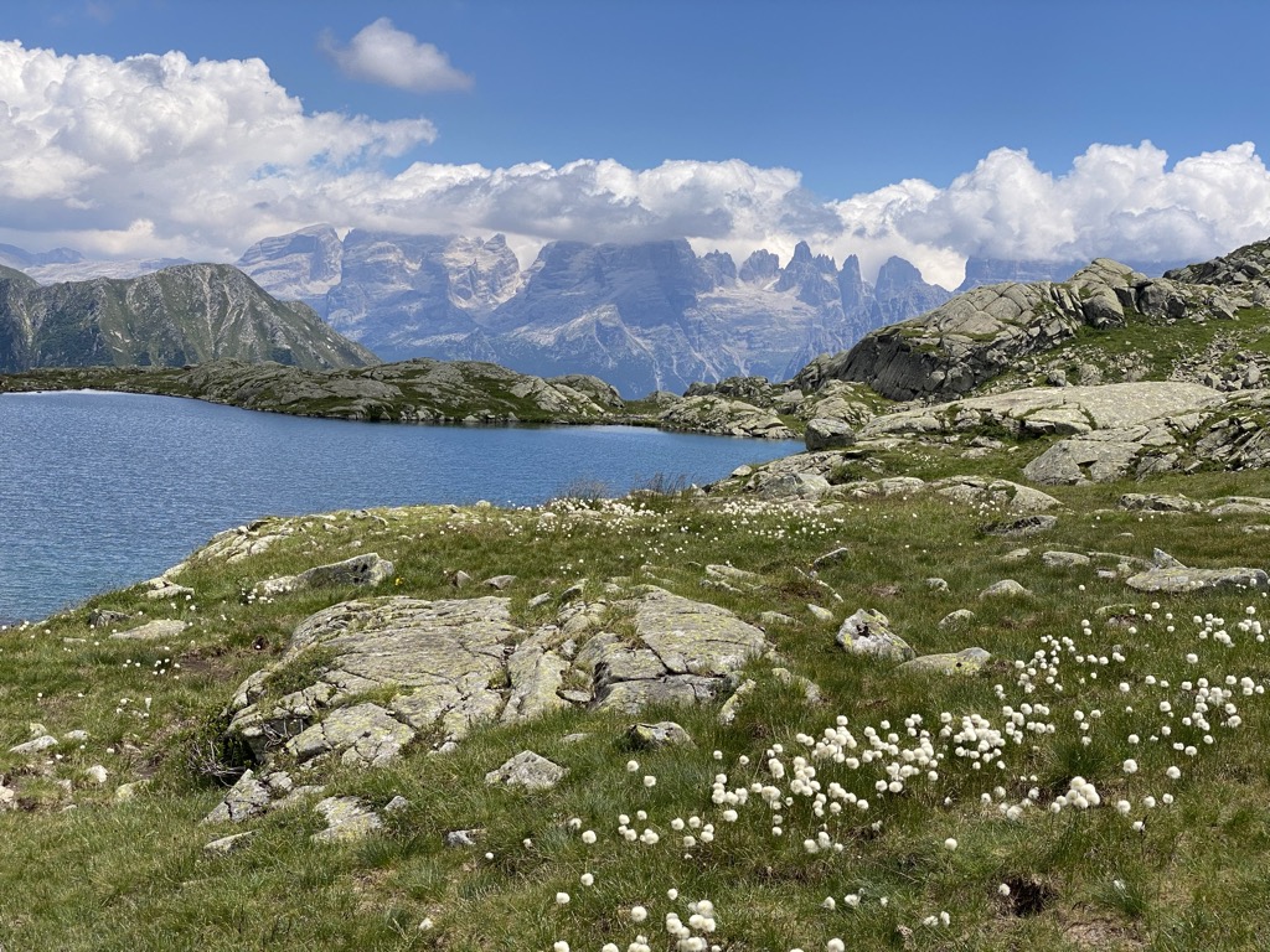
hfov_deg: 36.8
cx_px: 635
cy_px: 476
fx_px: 1908
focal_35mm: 52
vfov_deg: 28.0
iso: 20
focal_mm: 6
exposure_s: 1/2083
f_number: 2
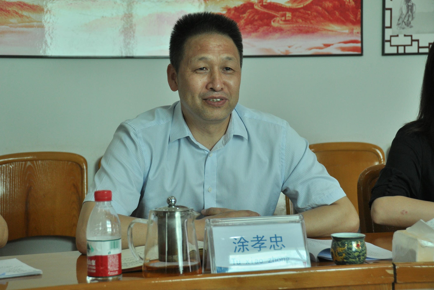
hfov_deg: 25.7
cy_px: 145
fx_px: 952
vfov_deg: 17.3
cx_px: 214
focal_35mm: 79
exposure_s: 1/125
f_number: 6.3
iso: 640
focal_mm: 52
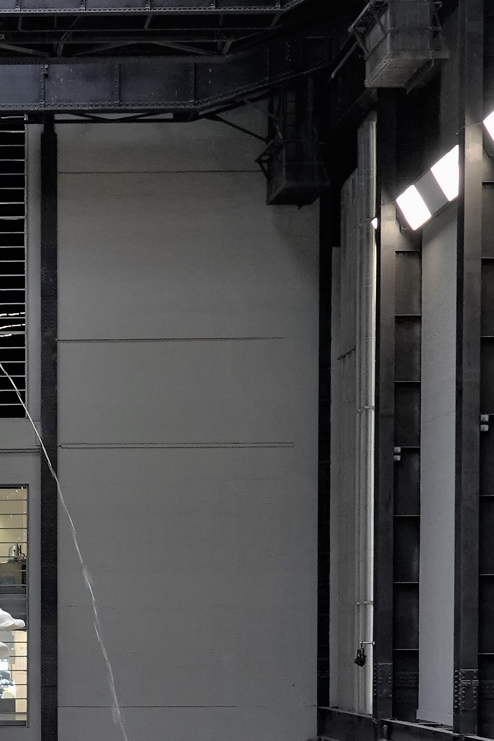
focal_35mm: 105
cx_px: -112
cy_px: 745
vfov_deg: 18.9
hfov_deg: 12.7
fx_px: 2162
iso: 500
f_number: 2.8
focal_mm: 12.63
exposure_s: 1/40
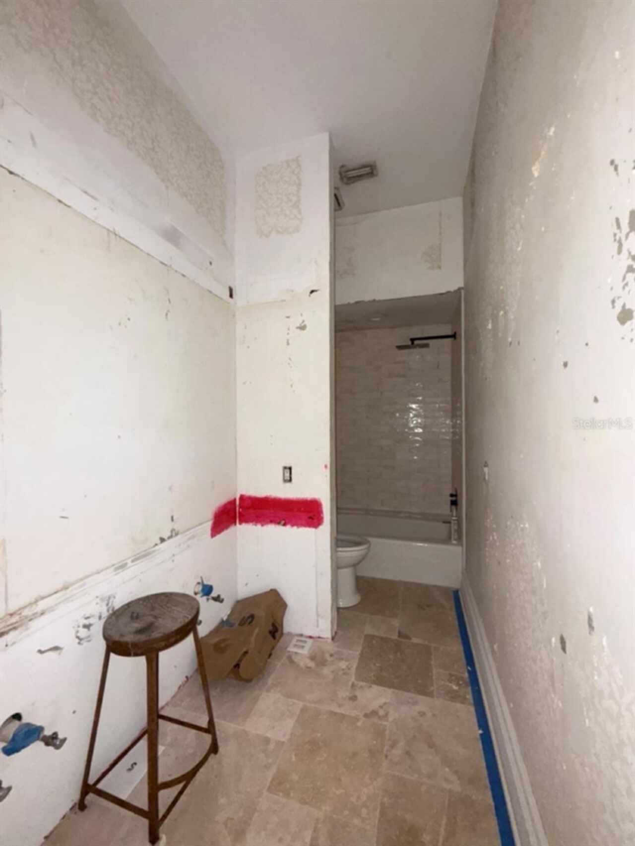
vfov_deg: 102.1
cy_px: 423
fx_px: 342
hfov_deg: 85.7
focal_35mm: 14
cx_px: 318
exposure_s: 1/30
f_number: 2.2
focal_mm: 2.22
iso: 500
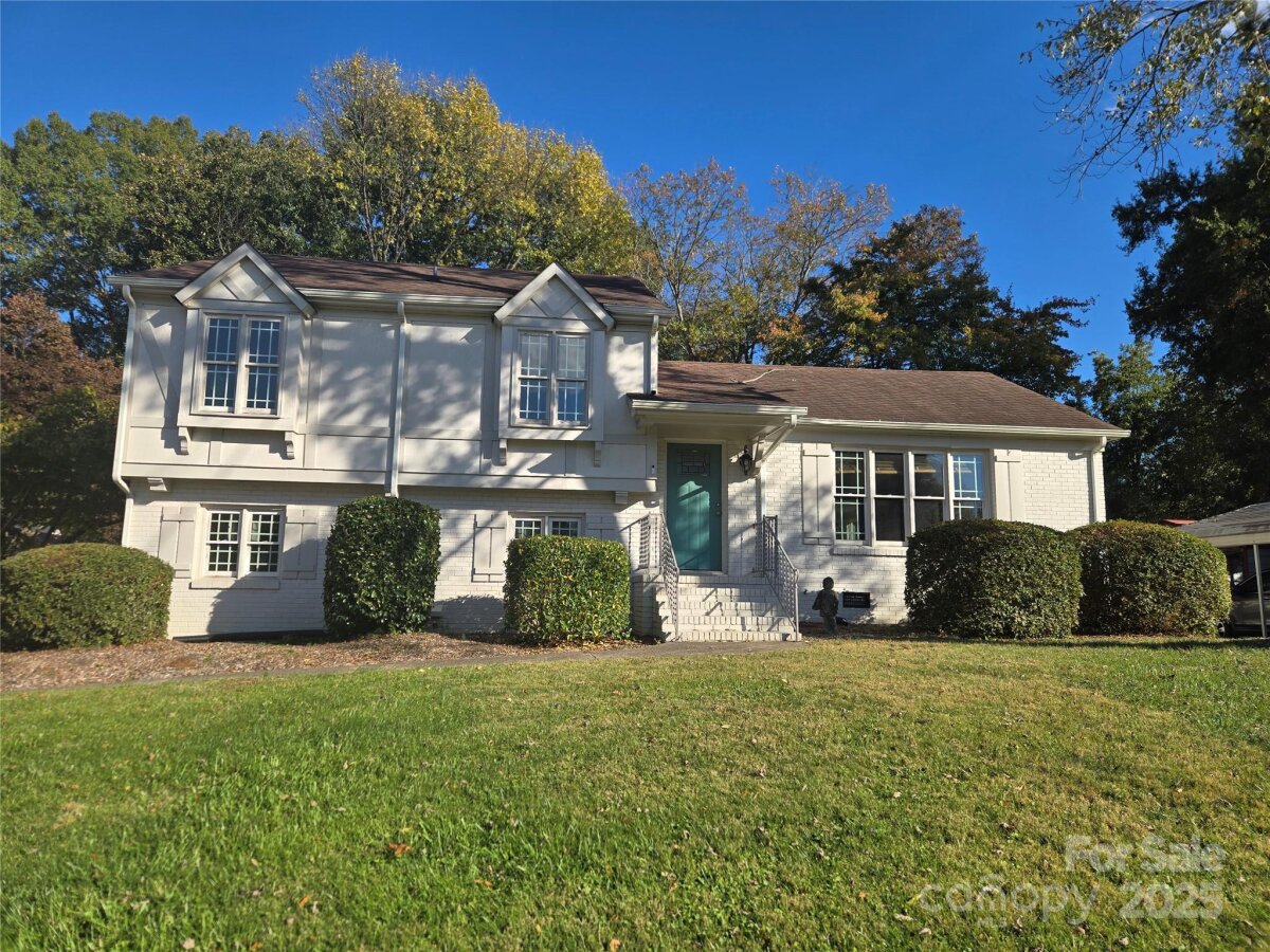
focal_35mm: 23
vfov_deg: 58.9
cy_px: 476
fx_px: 844
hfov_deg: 73.9
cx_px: 635
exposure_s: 1/1538
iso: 25
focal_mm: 5.4
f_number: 1.8
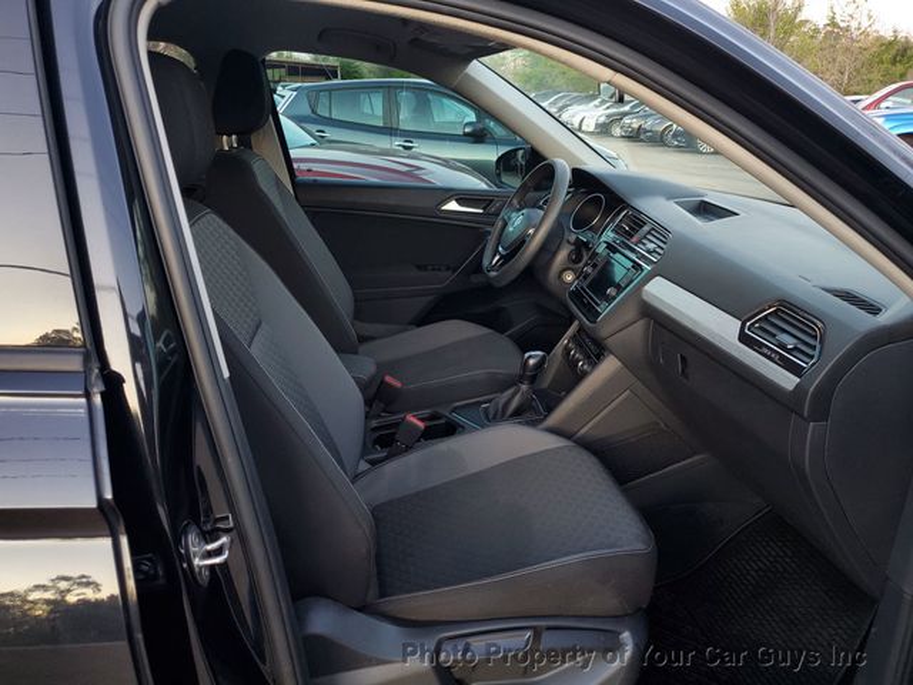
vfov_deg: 53.1
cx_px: 456
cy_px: 342
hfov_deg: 67.3
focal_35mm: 26
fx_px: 686
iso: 200
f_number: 1.5
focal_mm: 4.3
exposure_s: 1/40
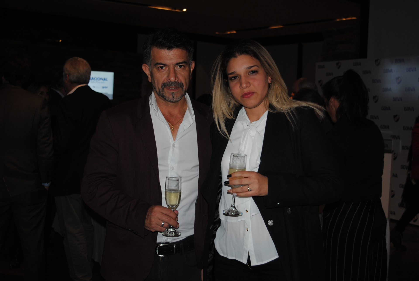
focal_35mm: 45
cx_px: 210
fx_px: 524
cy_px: 140
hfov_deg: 43.6
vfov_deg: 29.9
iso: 200
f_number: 4.2
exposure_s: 1/60
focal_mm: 30
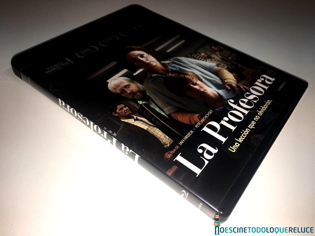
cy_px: 118
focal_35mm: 29
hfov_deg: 61.7
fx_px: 264
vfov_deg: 48.2
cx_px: 158
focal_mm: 4.15
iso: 25
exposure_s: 1/164
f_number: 2.2
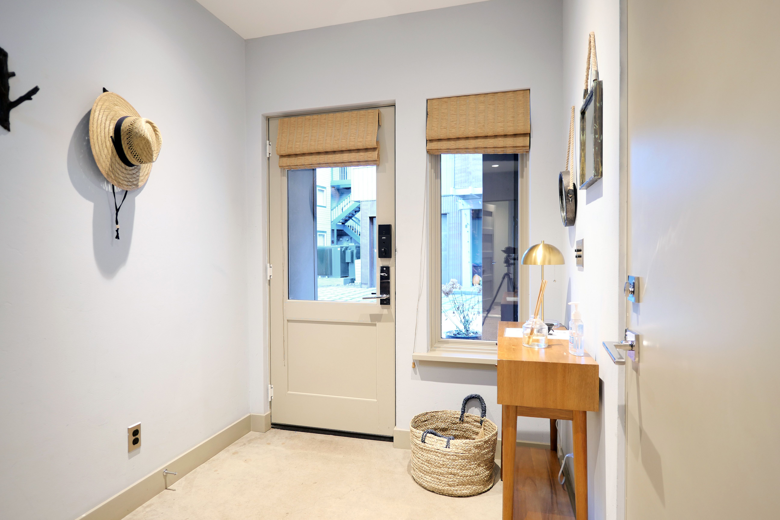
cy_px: 260
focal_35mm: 18
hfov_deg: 90.0
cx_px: 390
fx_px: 390
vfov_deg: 67.4
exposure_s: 1/5
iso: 800
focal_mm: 9
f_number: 1.7
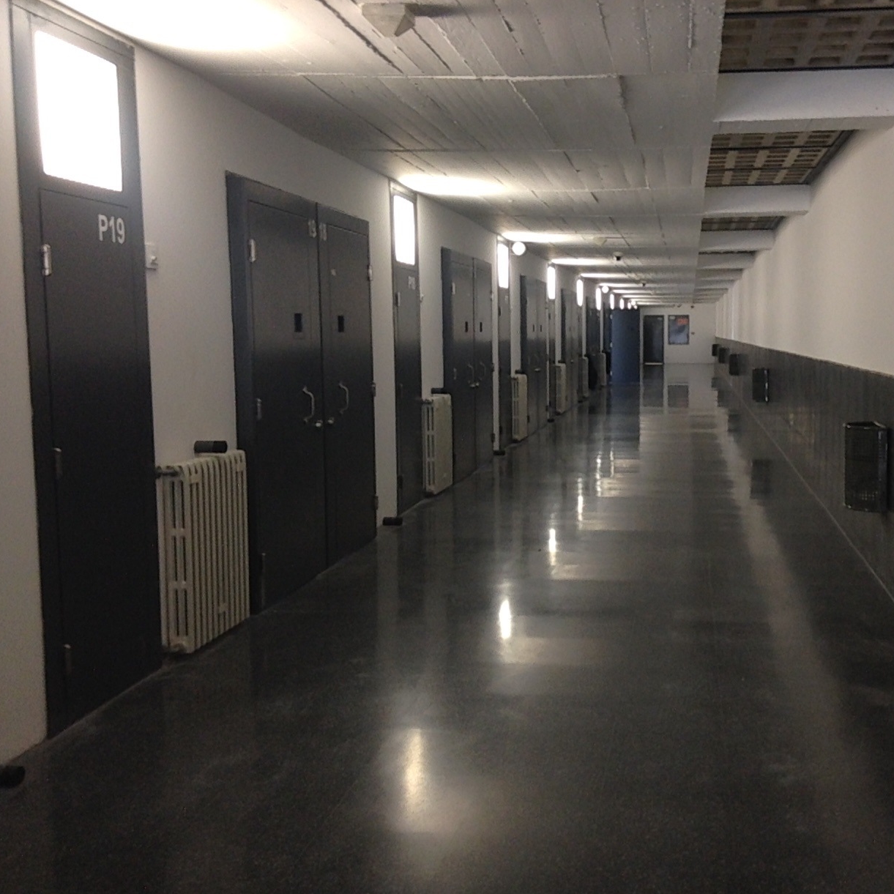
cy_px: 447
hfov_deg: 42.3
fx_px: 1140
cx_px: 590
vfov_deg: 42.8
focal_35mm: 39
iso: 200
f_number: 2.4
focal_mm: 4.12
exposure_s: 1/24
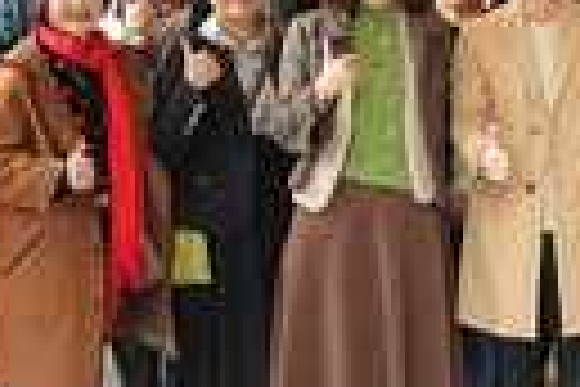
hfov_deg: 21.3
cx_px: 549
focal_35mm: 93
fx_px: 1498
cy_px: 52
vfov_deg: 14.6
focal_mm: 30
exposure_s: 1/100
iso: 400
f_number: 2.8
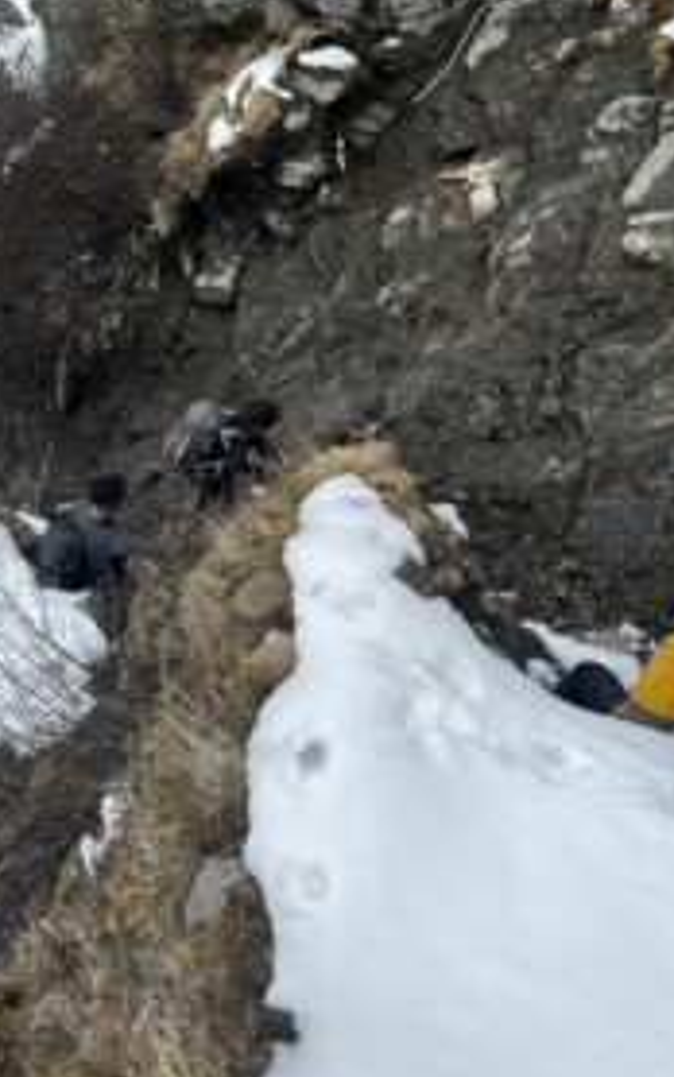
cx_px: 362
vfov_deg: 54.8
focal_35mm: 35
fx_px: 1028
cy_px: 413
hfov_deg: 36.3
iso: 50
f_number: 1.5
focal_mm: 5.7
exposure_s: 1/3704
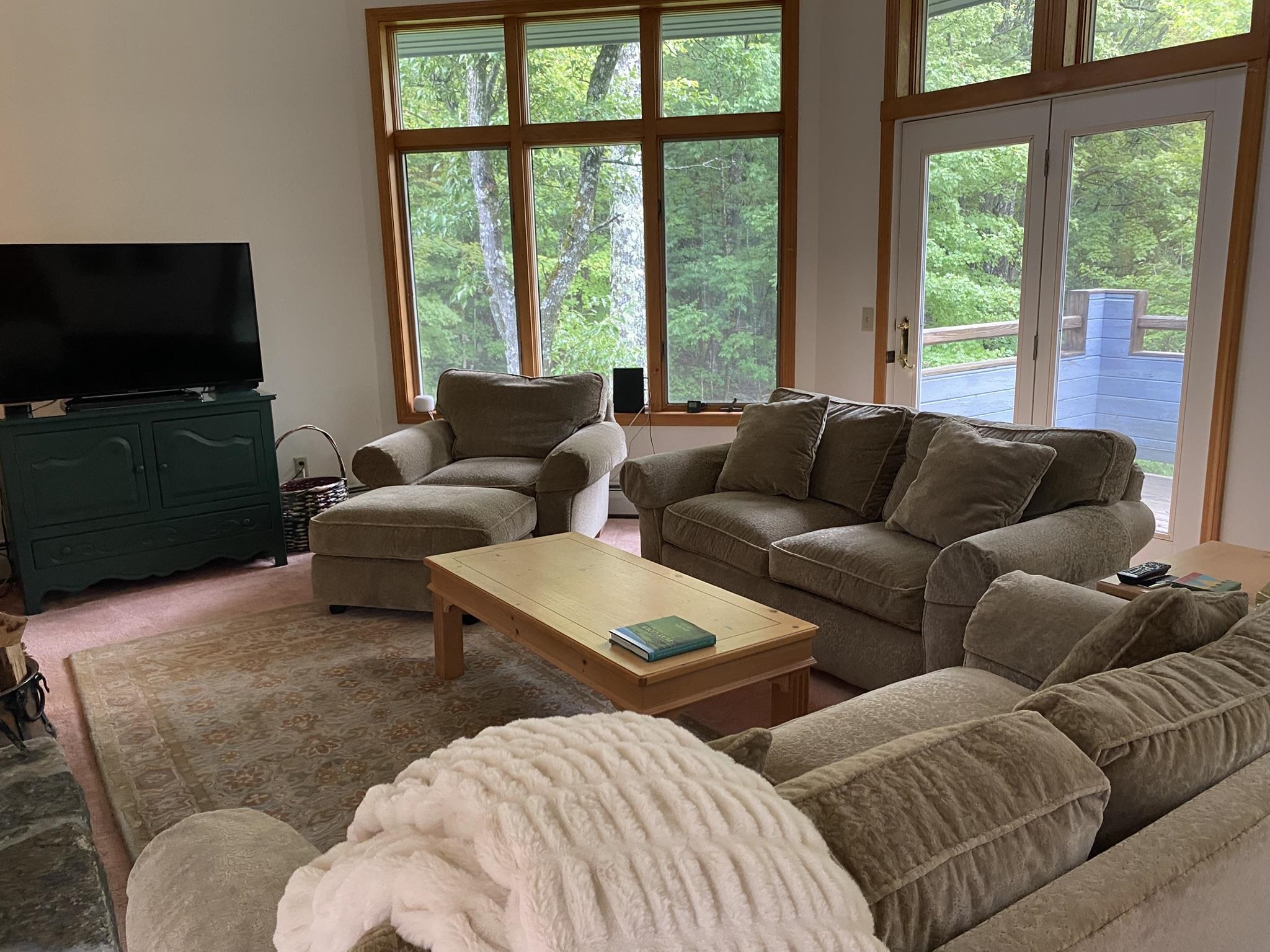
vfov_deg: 53.1
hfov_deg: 67.3
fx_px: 954
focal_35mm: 26
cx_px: 635
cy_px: 476
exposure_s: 1/60
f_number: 1.8
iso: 250
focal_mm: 4.25
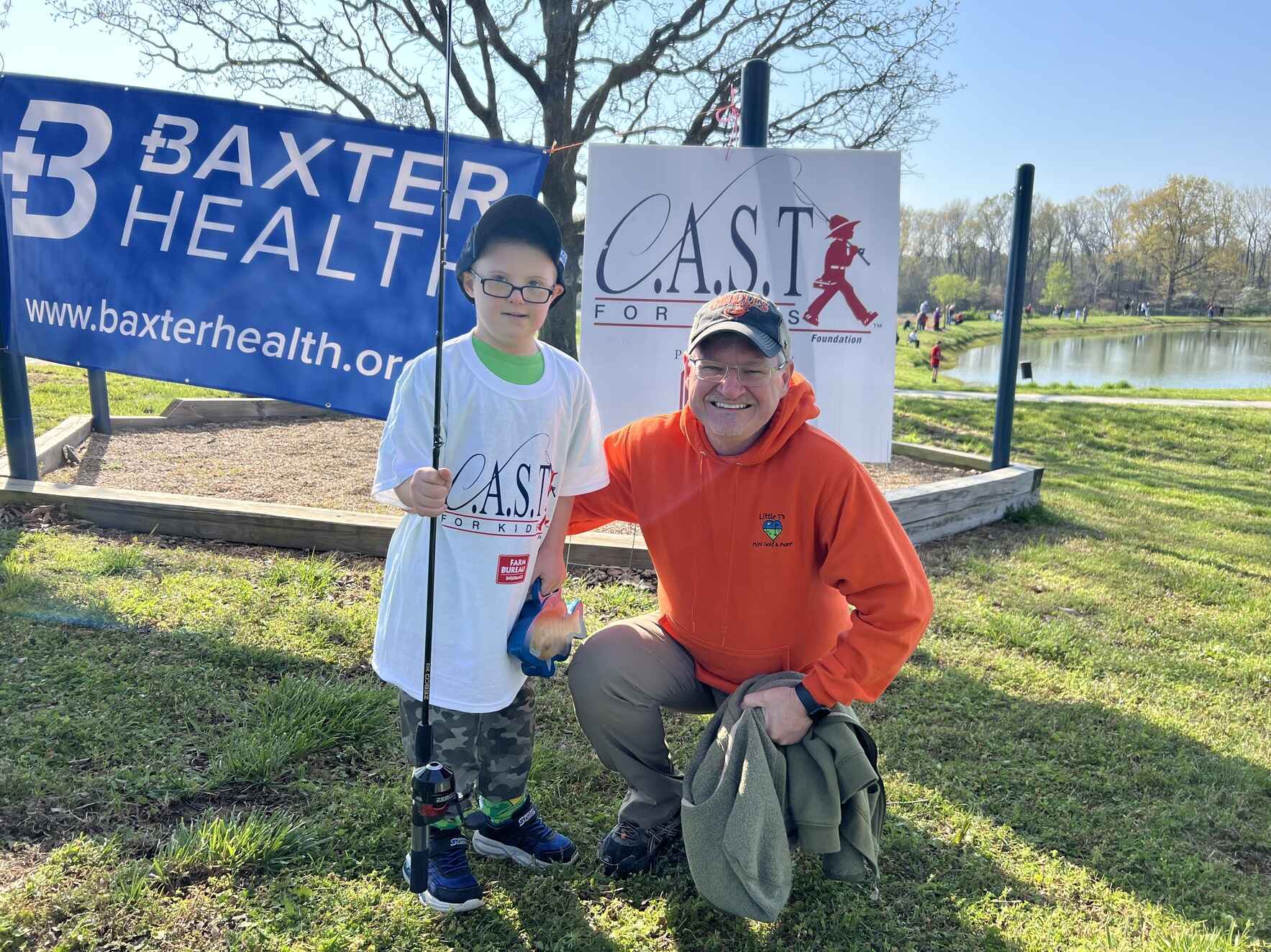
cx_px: 636
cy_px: 476
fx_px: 955
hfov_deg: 67.3
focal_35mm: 26
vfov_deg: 53.1
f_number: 1.5
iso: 50
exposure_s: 1/1511
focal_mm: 5.7
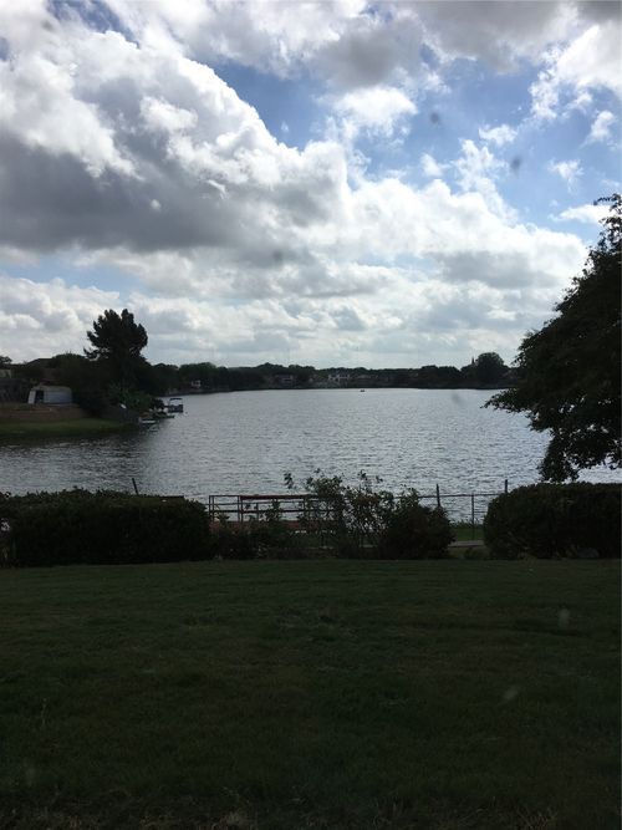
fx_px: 695
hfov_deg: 48.2
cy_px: 415
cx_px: 311
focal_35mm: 29
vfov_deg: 61.7
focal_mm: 4.15
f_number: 2.2
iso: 25
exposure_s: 1/3077
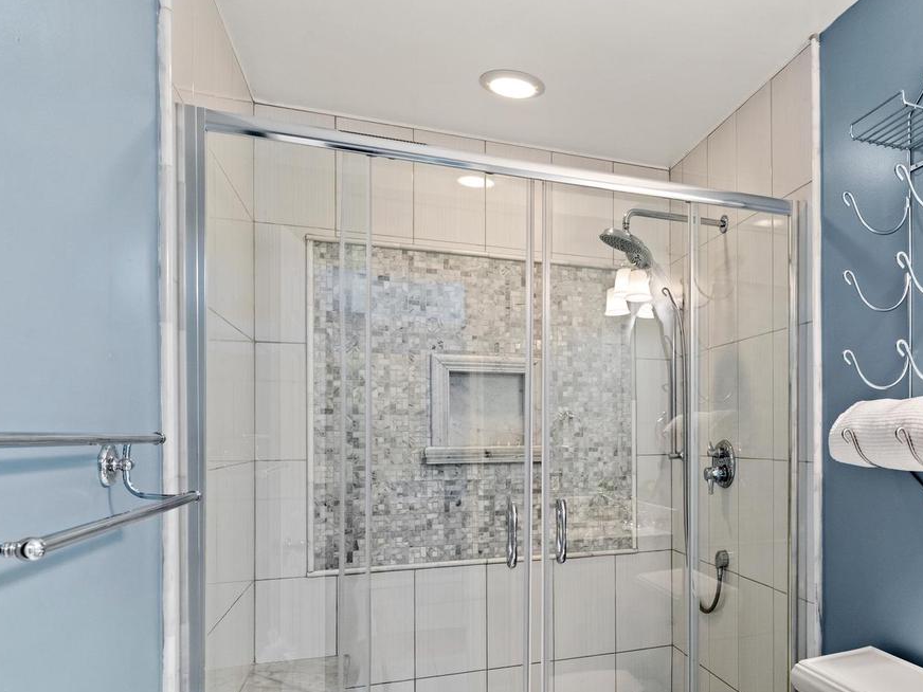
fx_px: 720
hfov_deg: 60.3
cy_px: 429
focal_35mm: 27
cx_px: 732
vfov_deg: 50.9
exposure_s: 1/2.5
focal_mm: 17
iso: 800
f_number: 9
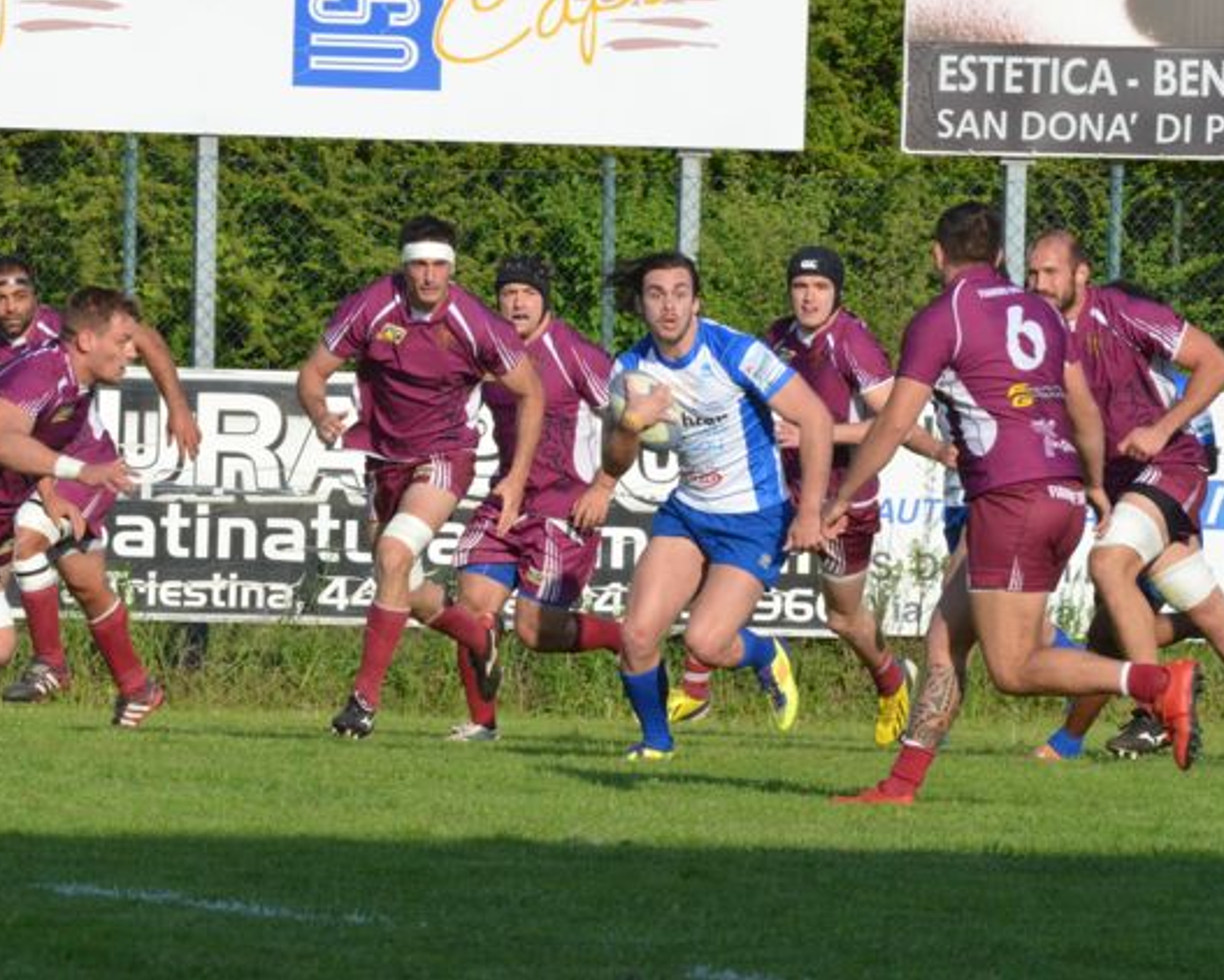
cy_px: 490
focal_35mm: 512
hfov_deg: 3.8
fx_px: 18554
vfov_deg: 3.0
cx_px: 504
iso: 2000
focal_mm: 300
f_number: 22
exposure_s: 1/640
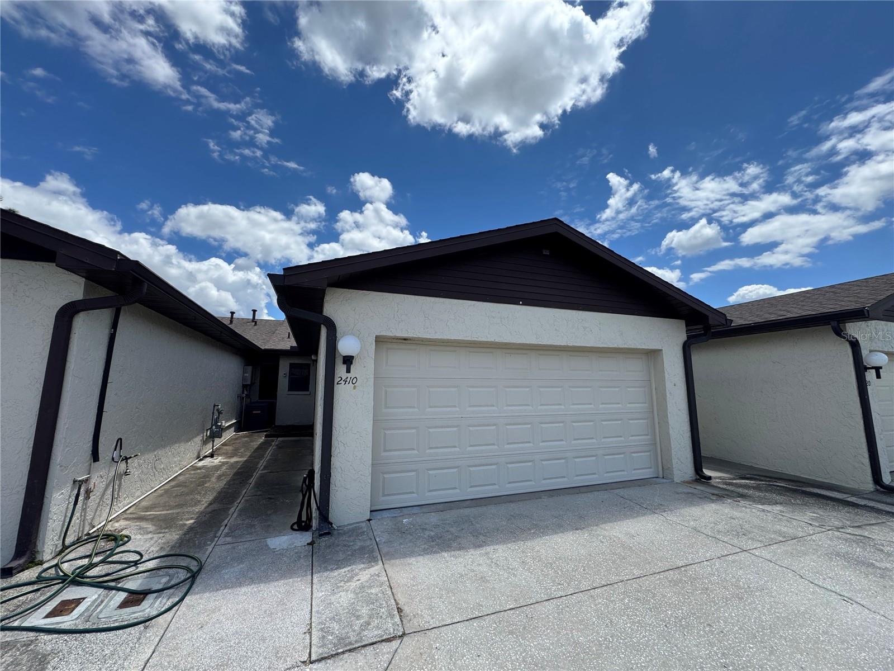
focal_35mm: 14
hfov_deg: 102.1
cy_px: 336
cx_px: 447
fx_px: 362
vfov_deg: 85.7
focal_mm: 2.22
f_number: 2.2
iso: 50
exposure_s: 1/1449
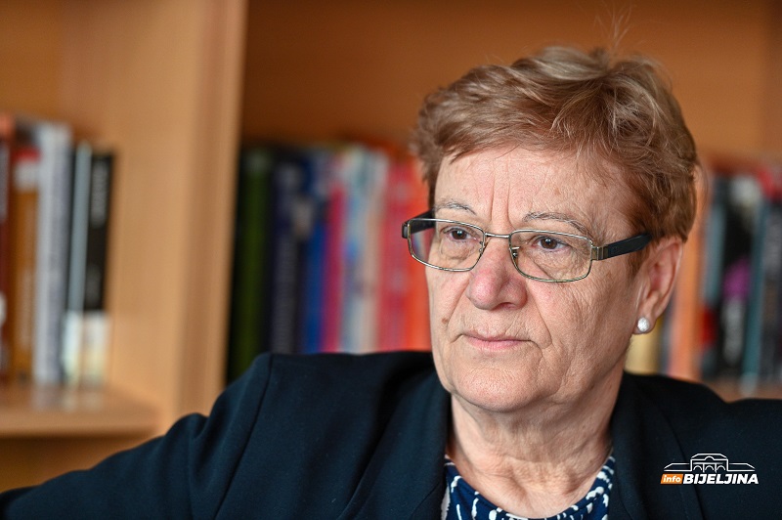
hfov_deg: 11.1
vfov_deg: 7.4
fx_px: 4015
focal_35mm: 185
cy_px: 260
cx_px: 391
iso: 640
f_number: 2.8
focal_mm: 185
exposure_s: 1/80
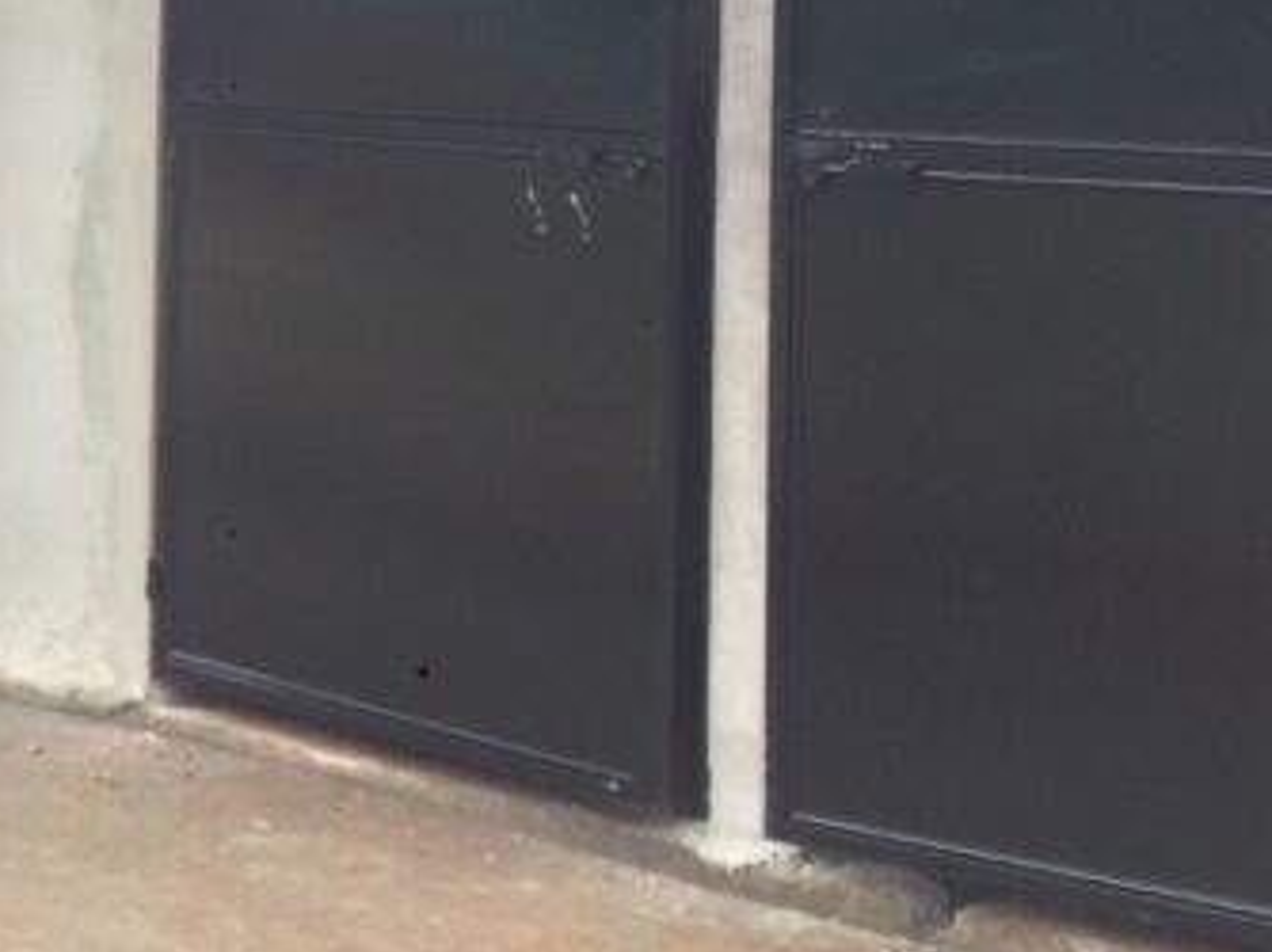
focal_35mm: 89
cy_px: 46
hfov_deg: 20.3
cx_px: -343
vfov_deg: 16.3
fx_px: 3268
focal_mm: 4.15
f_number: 2.2
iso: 40
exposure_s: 1/40
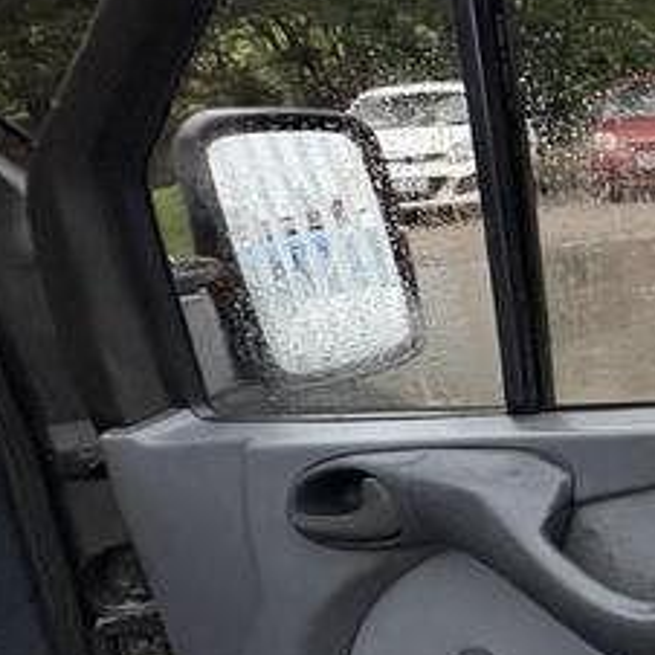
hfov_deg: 23.5
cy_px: 371
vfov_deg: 34.6
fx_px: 1049
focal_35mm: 49
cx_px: 1096
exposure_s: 1/99
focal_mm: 2.22
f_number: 2.2
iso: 200
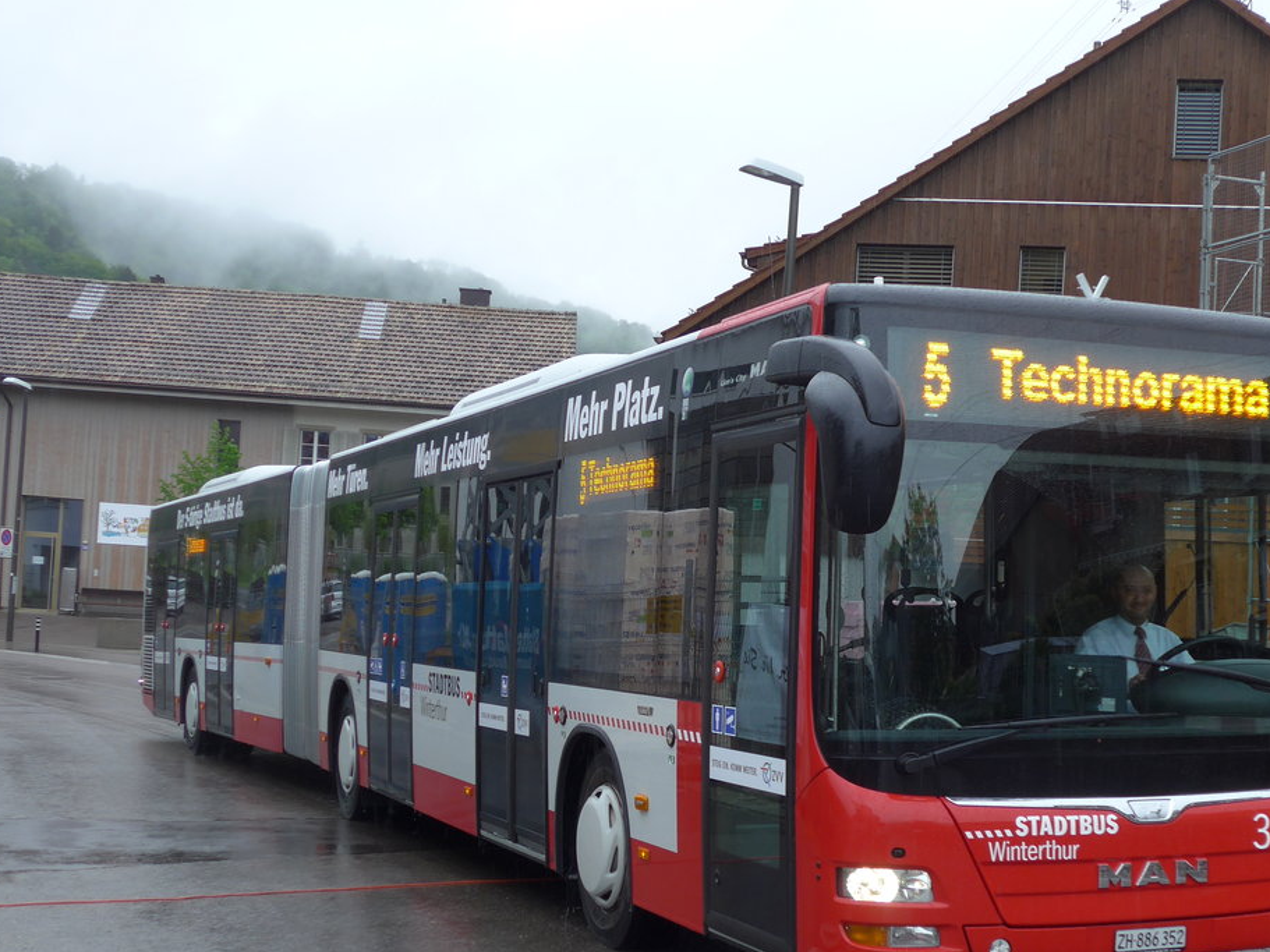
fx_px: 1981
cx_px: 818
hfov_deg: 35.3
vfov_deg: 27.0
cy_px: 578
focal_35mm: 54
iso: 80
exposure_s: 1/200
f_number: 2.8
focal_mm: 8.4
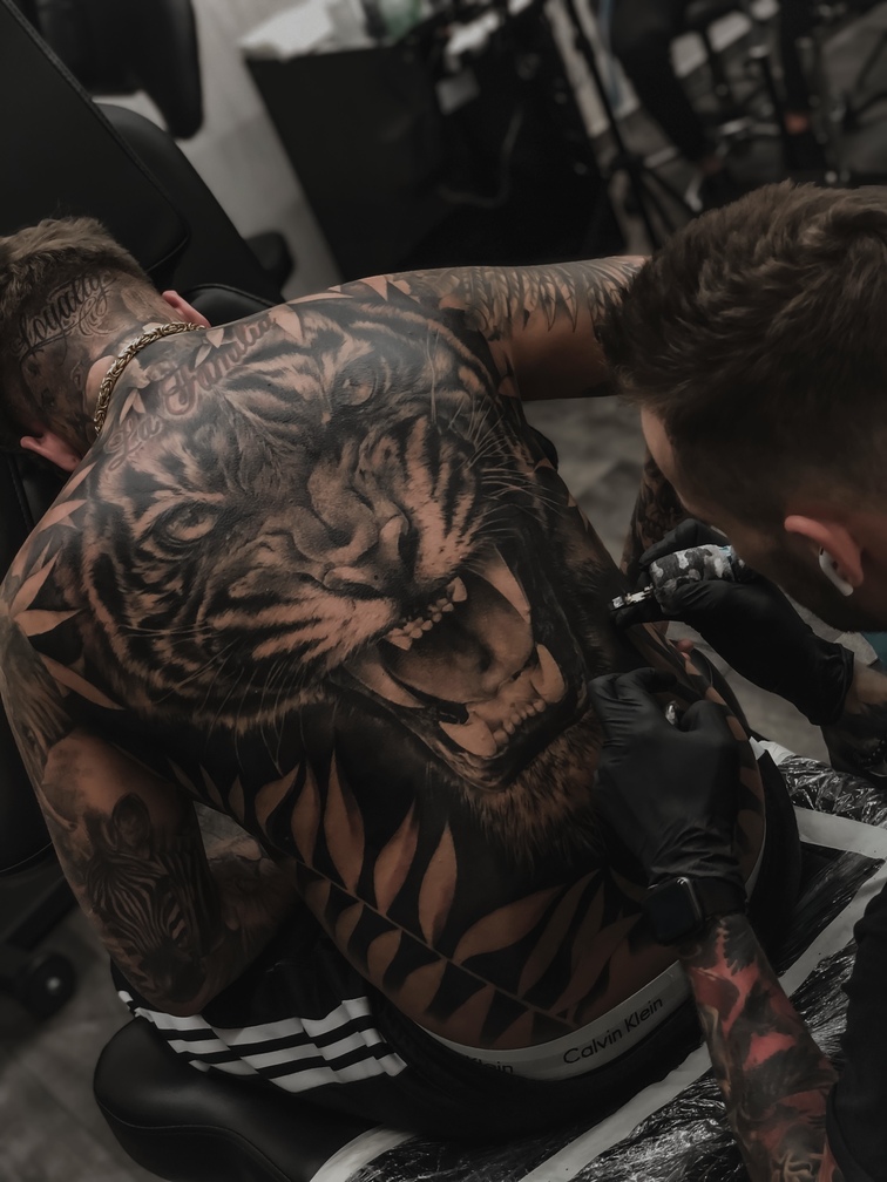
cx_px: 444
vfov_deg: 36.8
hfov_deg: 28.0
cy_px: 591
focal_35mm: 52
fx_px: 1777
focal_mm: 6
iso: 80
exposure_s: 1/50
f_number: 2.4
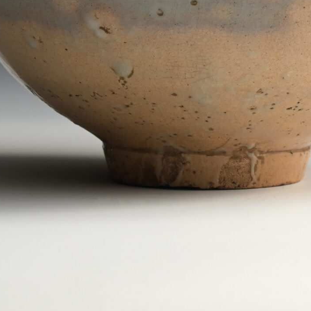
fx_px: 9372
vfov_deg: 1.9
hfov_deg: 1.9
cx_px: 212
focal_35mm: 922
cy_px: -15
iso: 200
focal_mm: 300
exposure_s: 1/180
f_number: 16
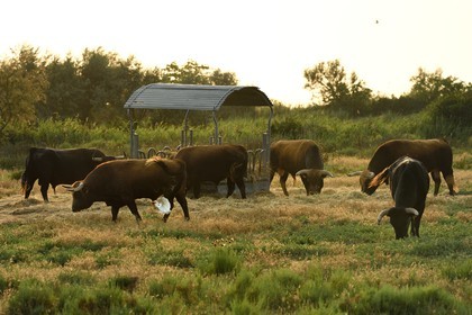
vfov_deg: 6.9
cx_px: 236
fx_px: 2622
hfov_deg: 10.3
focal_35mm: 200
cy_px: 158
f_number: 8
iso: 200
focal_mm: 200
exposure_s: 1/250
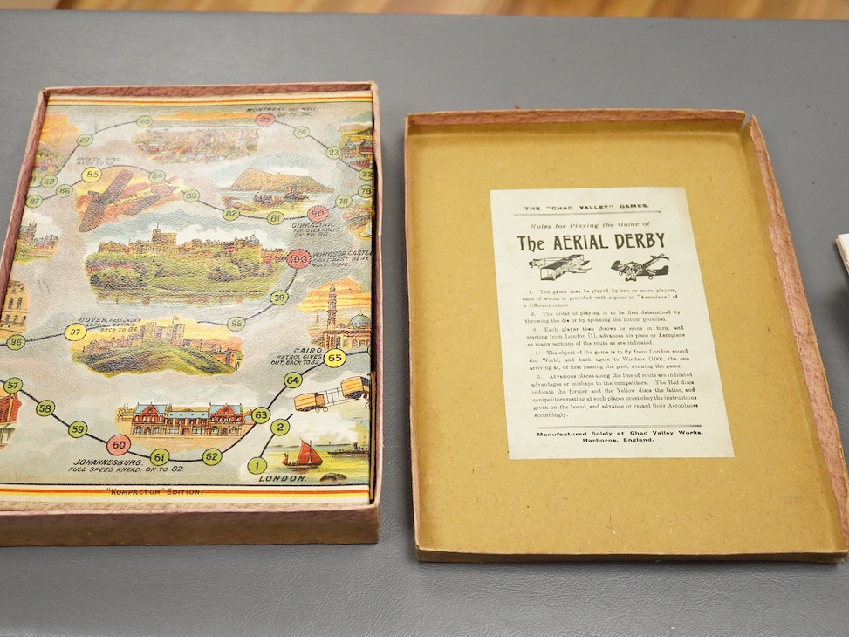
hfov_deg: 38.1
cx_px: 382
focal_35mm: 50
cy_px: 318
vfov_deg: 29.1
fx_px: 1226
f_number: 3.5
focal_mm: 30
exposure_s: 1/640
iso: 2500
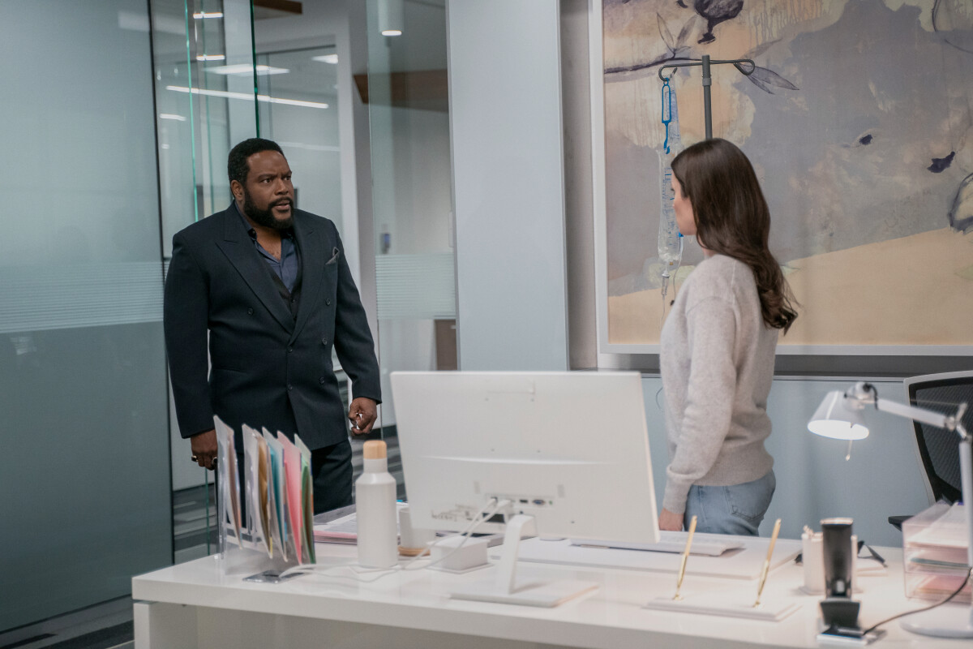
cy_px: 324
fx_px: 1567
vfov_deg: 23.4
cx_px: 486
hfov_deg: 34.5
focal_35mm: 58
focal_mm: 58
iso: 3200
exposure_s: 1/250
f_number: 2.8
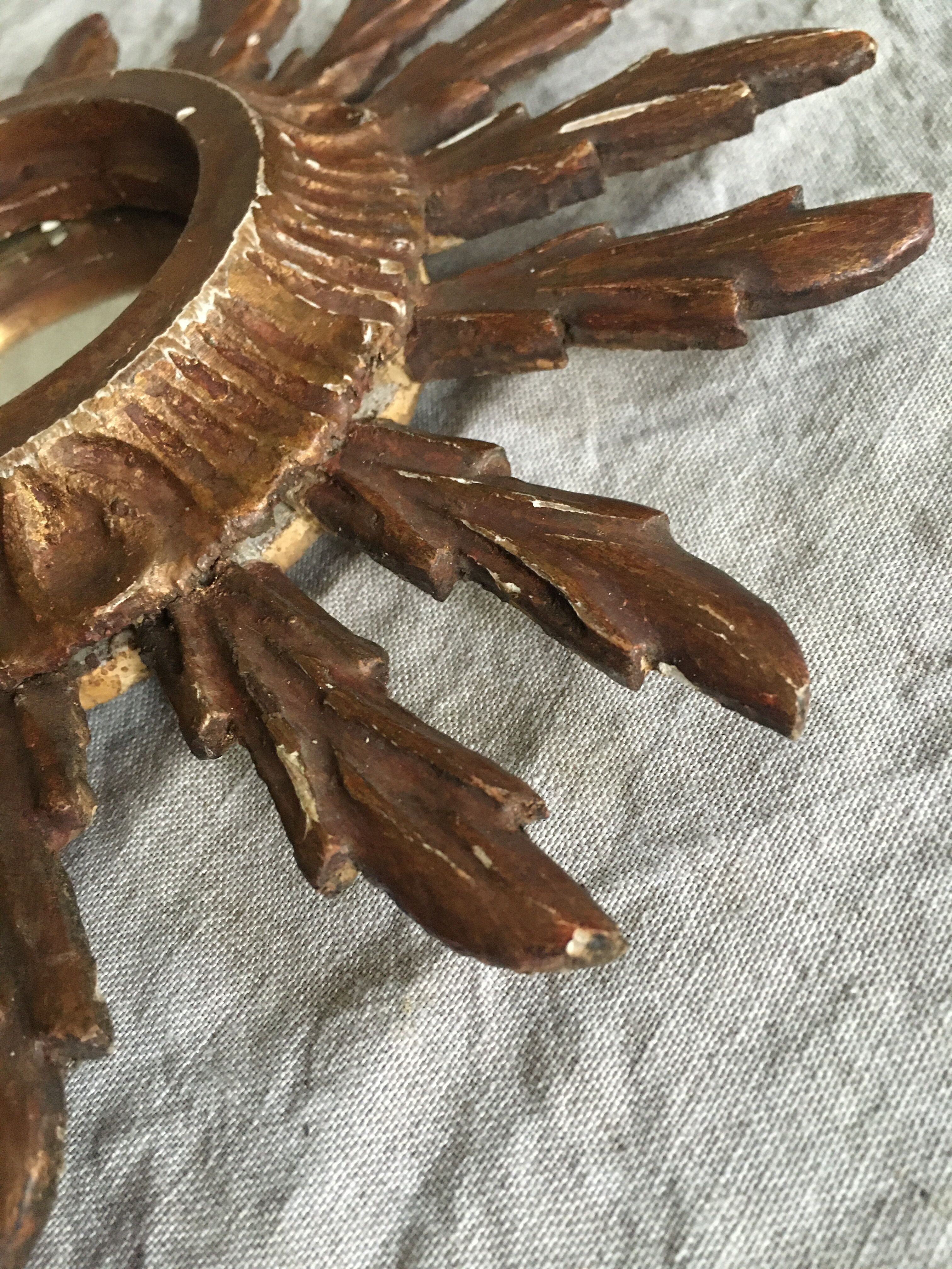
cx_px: 476
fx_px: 1063
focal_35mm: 29
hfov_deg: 48.2
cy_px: 634
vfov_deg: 61.7
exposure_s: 1/17
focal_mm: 4.15
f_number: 2.2
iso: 250
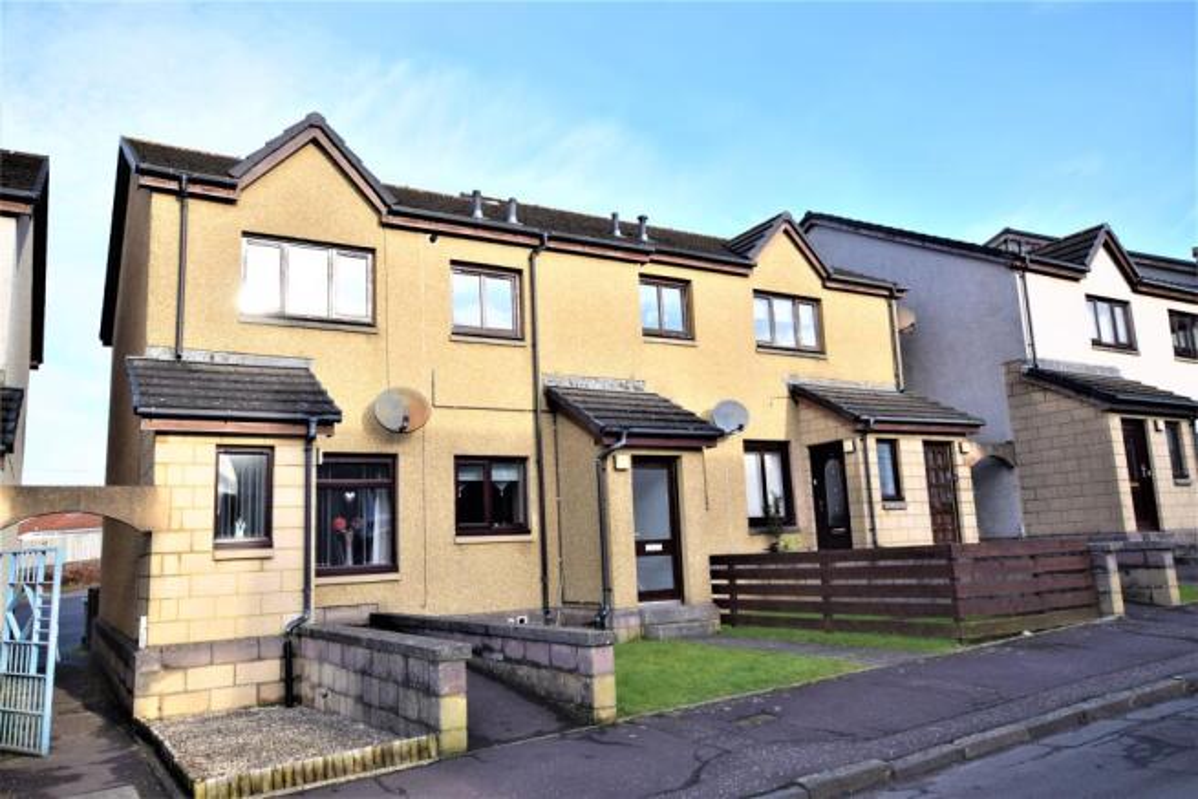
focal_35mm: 27
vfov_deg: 48.0
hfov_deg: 67.4
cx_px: 599
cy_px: 400
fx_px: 899
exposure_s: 1/160
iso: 100
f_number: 6.3
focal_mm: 18
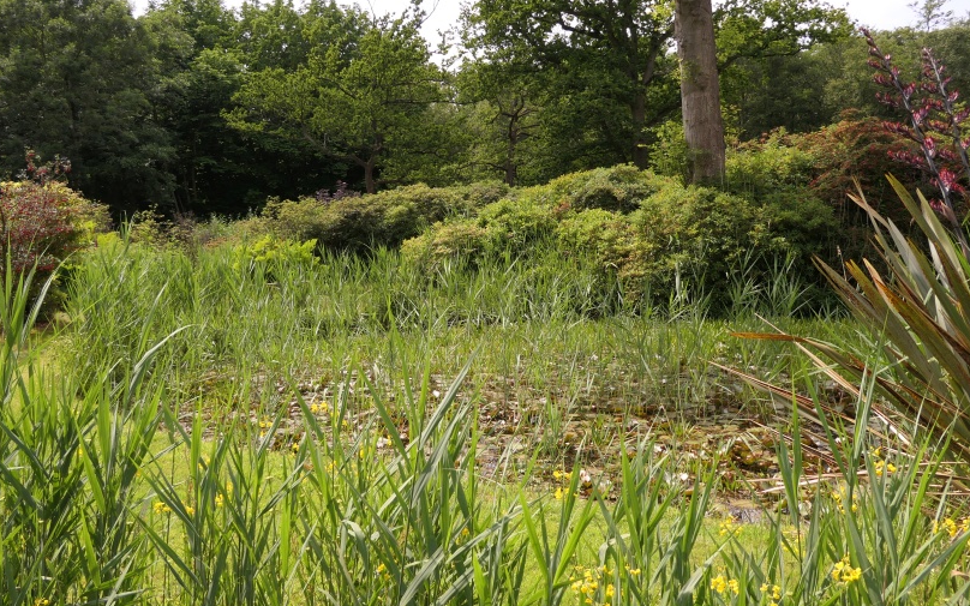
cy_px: 275
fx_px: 820
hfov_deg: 61.2
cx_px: 448
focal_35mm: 31
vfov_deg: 40.6
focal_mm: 8.8
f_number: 4
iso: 200
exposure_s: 1/800
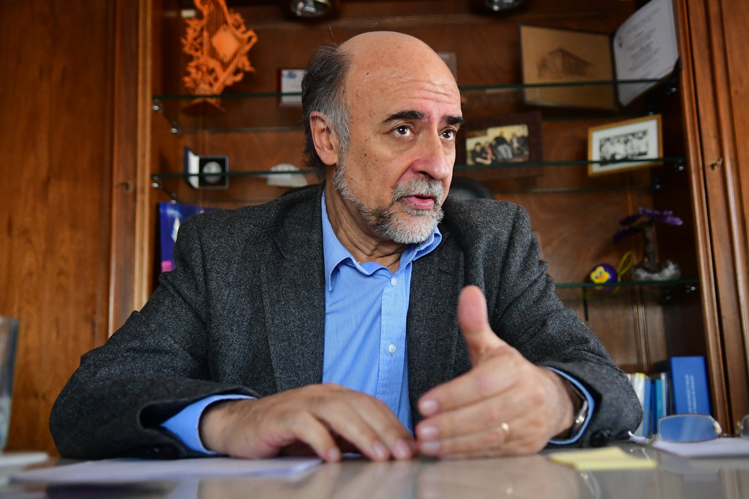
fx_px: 811
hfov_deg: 49.6
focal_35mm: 39
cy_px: 250
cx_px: 374
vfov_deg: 34.2
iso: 4500
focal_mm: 26
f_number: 2.8
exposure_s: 1/640
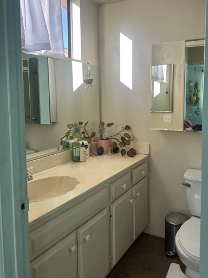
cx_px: 128
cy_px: 119
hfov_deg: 46.4
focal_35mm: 30
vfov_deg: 59.7
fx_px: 240
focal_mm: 6.86
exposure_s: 1/241
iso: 64
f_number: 1.78
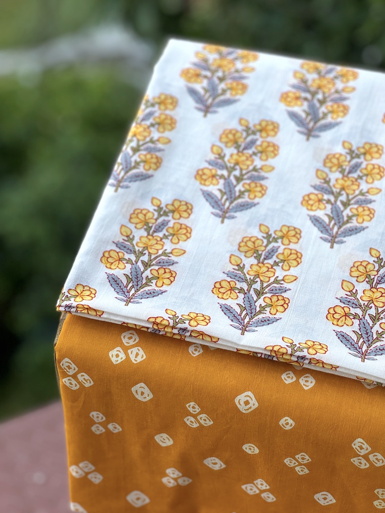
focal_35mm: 77
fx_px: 1142
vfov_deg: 25.3
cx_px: 192
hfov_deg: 19.1
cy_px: 256
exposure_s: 1/112
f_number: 2.8
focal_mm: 9
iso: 25
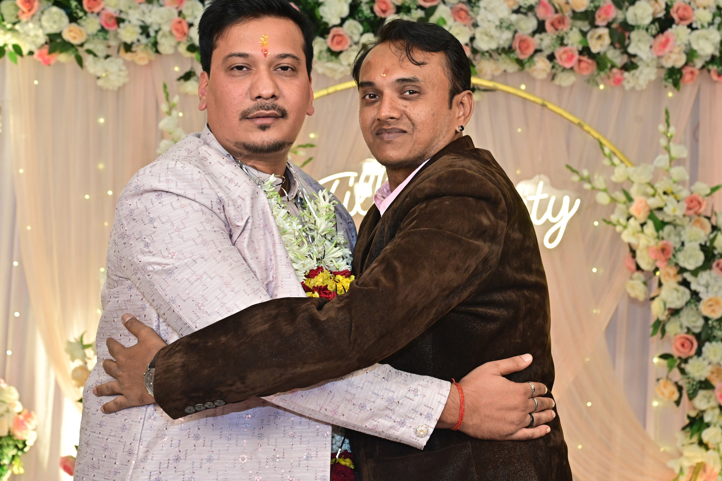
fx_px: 1384
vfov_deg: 19.7
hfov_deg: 29.2
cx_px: 338
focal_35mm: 69
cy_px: 215
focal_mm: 62
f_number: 5.6
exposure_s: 1/200
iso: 1250
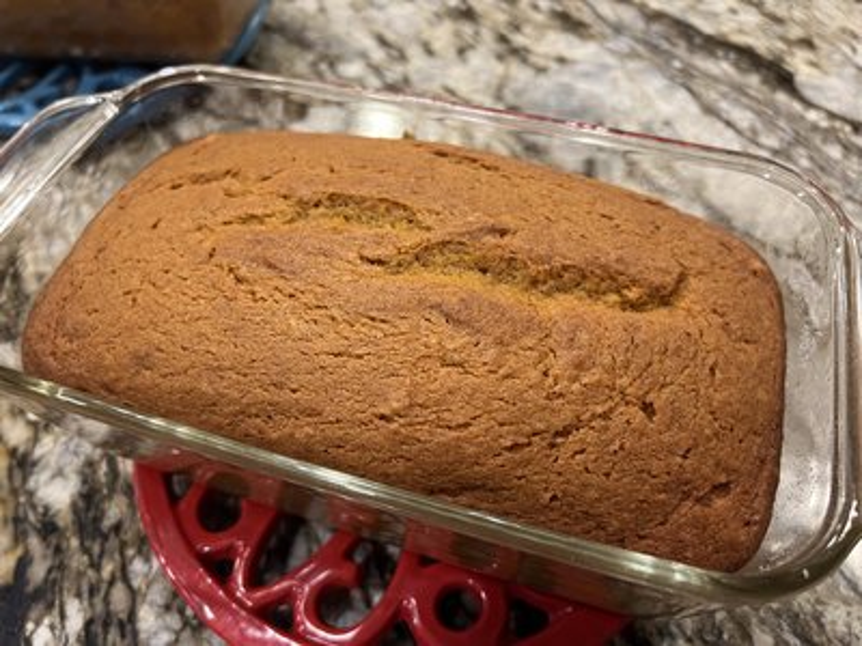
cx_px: 431
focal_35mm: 26
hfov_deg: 67.3
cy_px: 323
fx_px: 647
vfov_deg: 53.1
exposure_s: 1/60
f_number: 1.5
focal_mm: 5.7
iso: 160
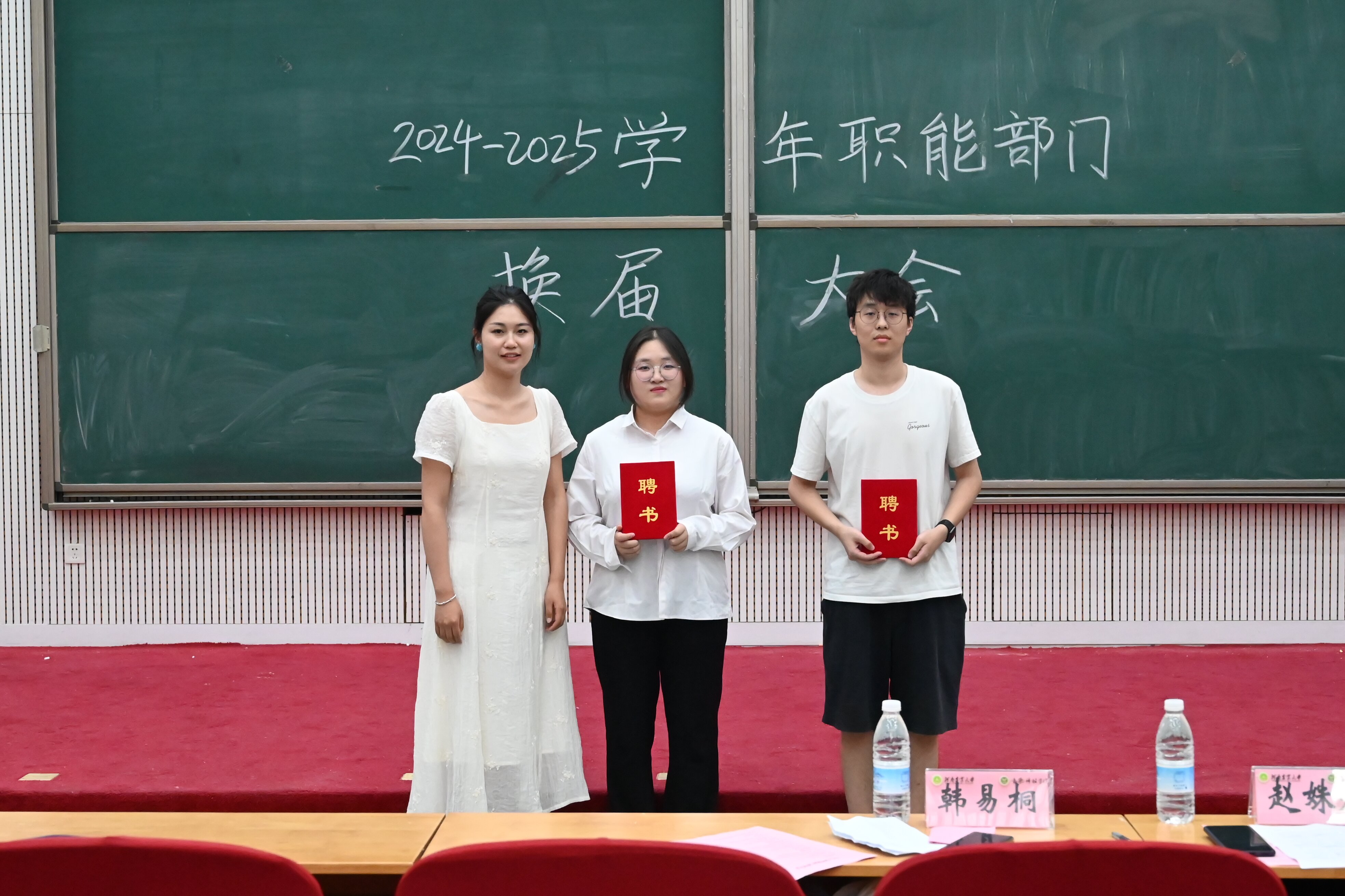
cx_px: 672
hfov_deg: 33.4
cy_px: 448
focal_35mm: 60
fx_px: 2241
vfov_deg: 22.6
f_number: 5.6
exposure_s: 1/160
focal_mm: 40
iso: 6400
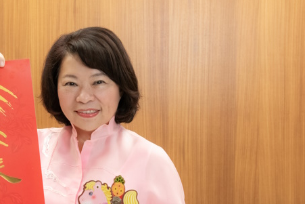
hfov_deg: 25.7
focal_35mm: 78
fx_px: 661
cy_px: 162
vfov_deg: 17.4
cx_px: 86
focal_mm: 44
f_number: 4
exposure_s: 1/320
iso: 1600
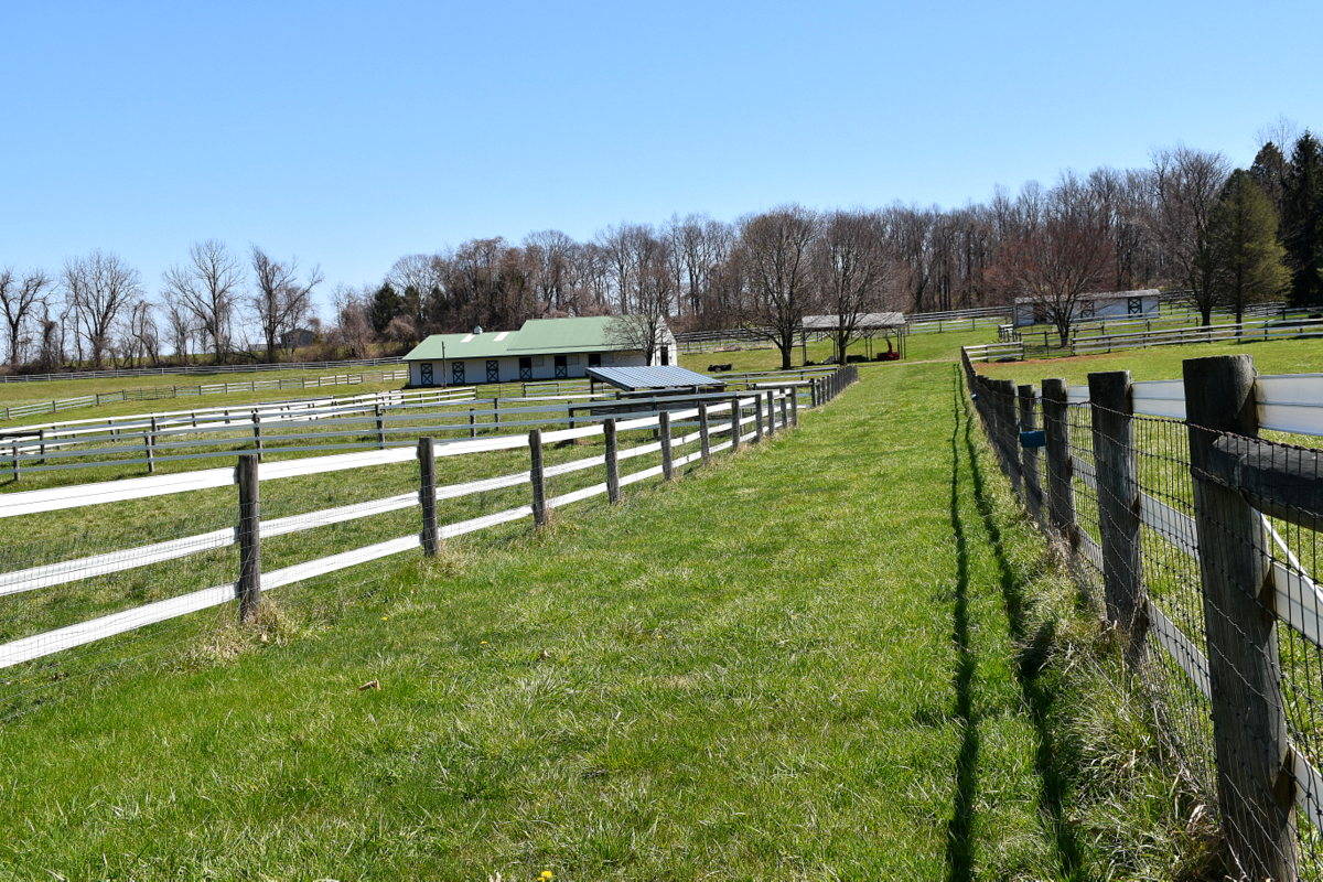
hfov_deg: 49.6
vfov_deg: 34.2
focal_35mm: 39
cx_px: 662
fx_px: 1433
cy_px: 441
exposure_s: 1/400
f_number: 10
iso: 200
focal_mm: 26
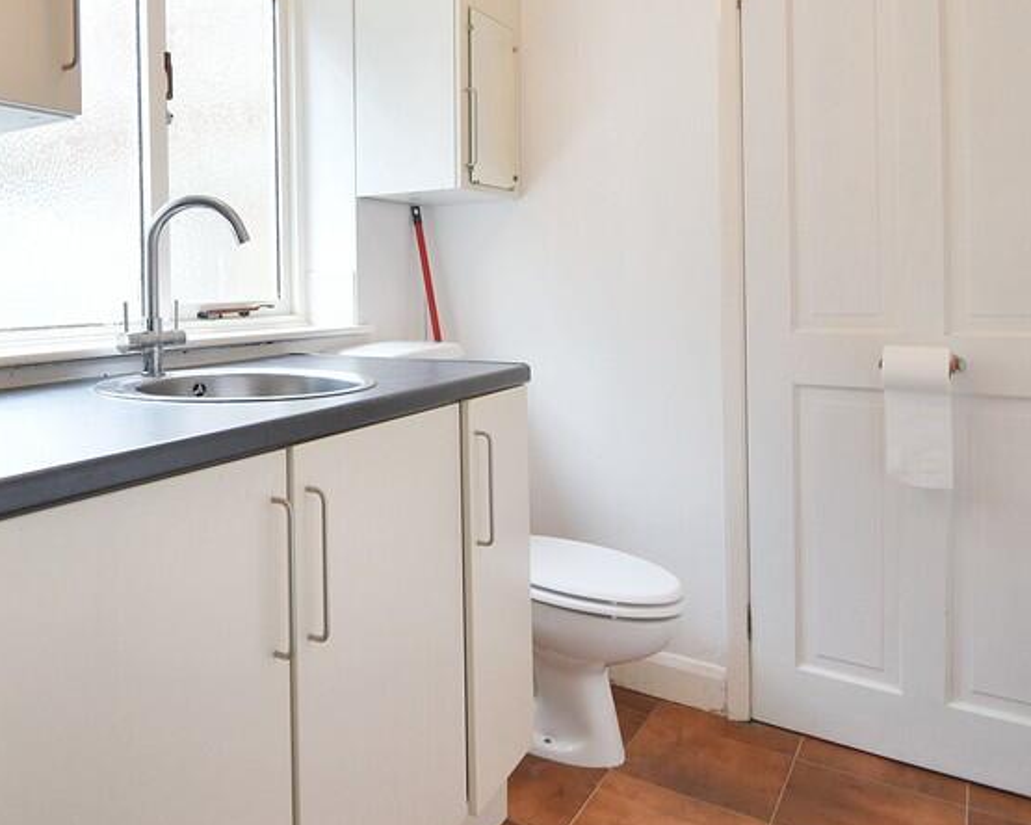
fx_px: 793
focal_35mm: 26
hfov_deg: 61.5
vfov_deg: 54.1
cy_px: 291
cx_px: 230
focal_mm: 10
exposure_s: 1/25
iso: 100
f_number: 4.5
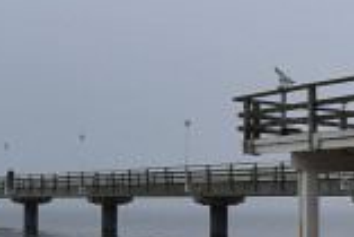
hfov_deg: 22.3
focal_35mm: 80
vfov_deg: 16.9
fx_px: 787
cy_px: 216
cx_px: 478
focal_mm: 14
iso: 200
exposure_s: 1/200
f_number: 7.1
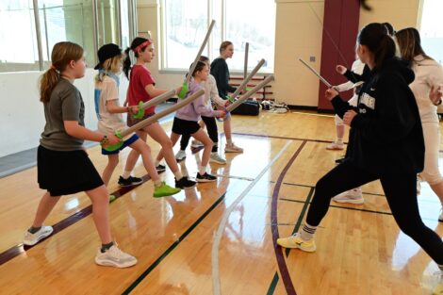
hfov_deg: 58.7
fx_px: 394
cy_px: 148
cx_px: 222
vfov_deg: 41.1
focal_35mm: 32
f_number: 4.5
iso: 5000
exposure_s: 1/1250
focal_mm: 32
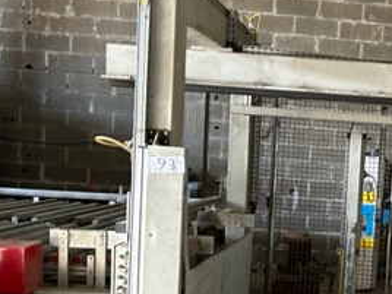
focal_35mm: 62
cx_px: 408
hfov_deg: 28.9
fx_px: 702
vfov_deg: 23.4
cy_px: 215
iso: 160
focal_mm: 5.7
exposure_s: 1/60
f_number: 1.5
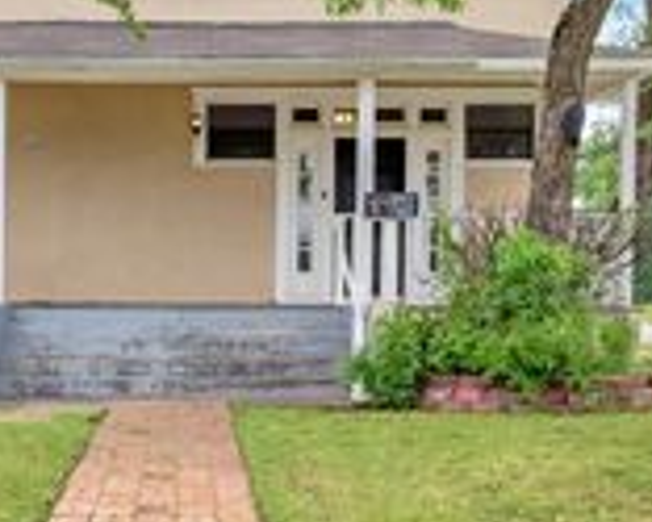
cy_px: 315
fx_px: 1072
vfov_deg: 27.3
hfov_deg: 33.1
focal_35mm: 56
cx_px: 159
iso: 100
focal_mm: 18.5
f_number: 8
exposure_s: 1/60
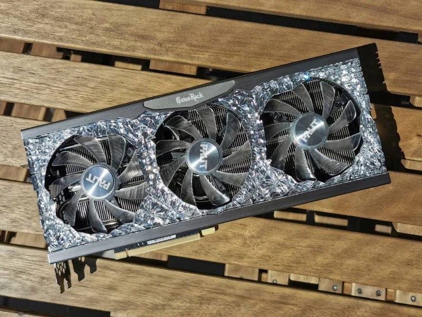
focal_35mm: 39
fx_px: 475
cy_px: 158
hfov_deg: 47.9
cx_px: 211
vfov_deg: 36.8
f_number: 1.6
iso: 50
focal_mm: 5.56
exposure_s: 1/9434
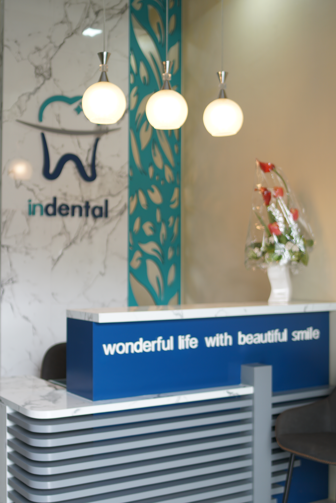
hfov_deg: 25.8
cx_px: 168
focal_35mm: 52
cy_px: 252
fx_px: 735
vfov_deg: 37.9
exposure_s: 1/160
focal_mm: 35
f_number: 1.4
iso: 100
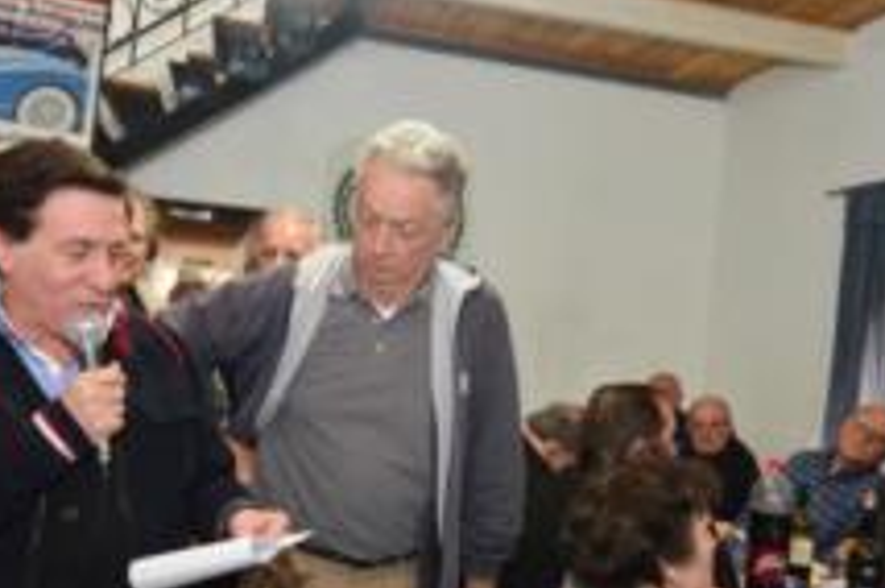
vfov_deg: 37.4
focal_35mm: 35
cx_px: 451
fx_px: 859
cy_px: 379
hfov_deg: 54.5
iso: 2000
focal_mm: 10
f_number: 5.6
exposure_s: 1/60
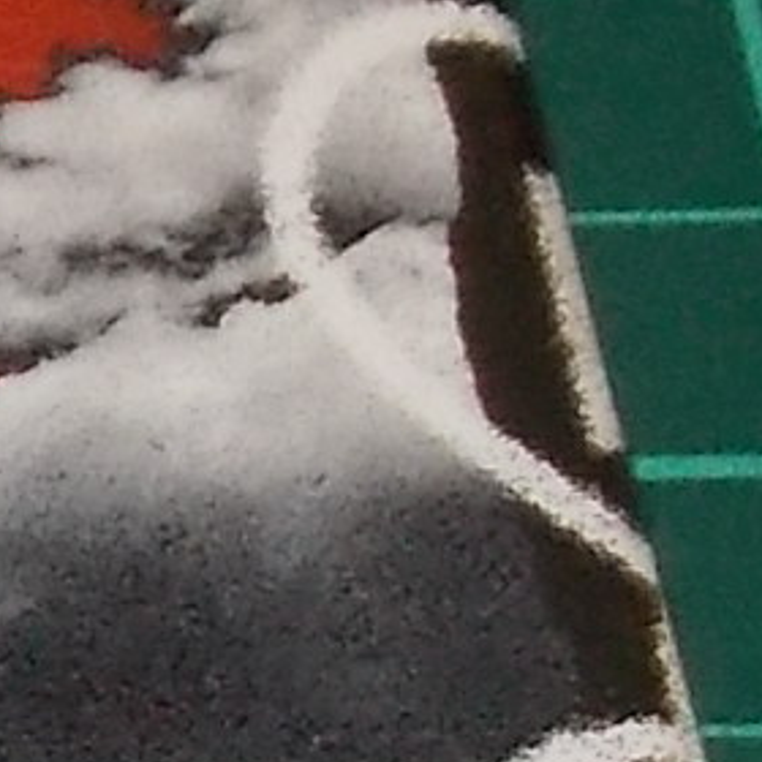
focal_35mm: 208
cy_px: 985
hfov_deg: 7.4
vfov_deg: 8.3
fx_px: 5180
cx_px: -1559
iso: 200
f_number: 3.3
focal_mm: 4.1
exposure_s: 1/30
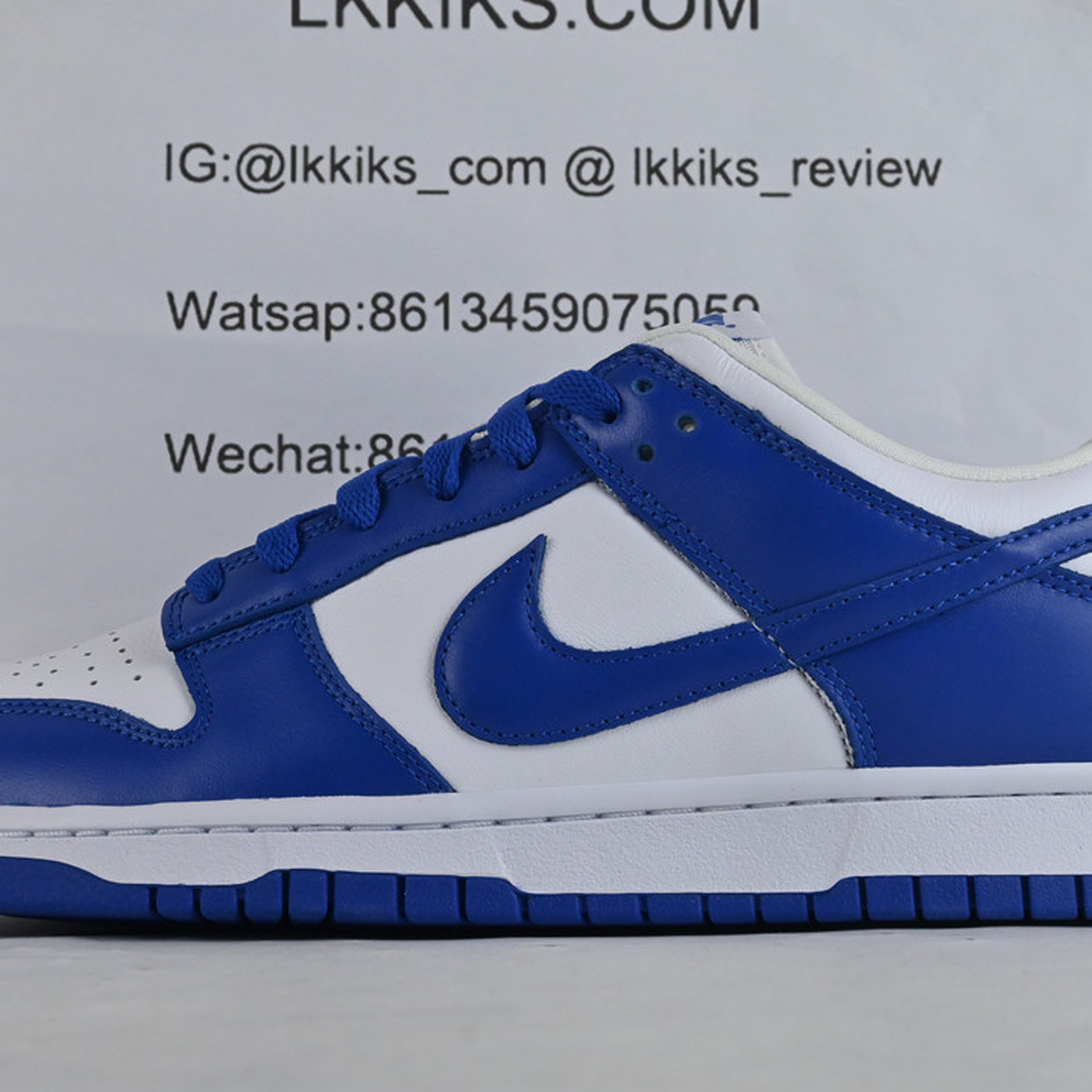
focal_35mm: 79
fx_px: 2809
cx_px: 563
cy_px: 576
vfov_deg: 22.0
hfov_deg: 22.0
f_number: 10
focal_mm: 37
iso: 1000
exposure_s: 1/160
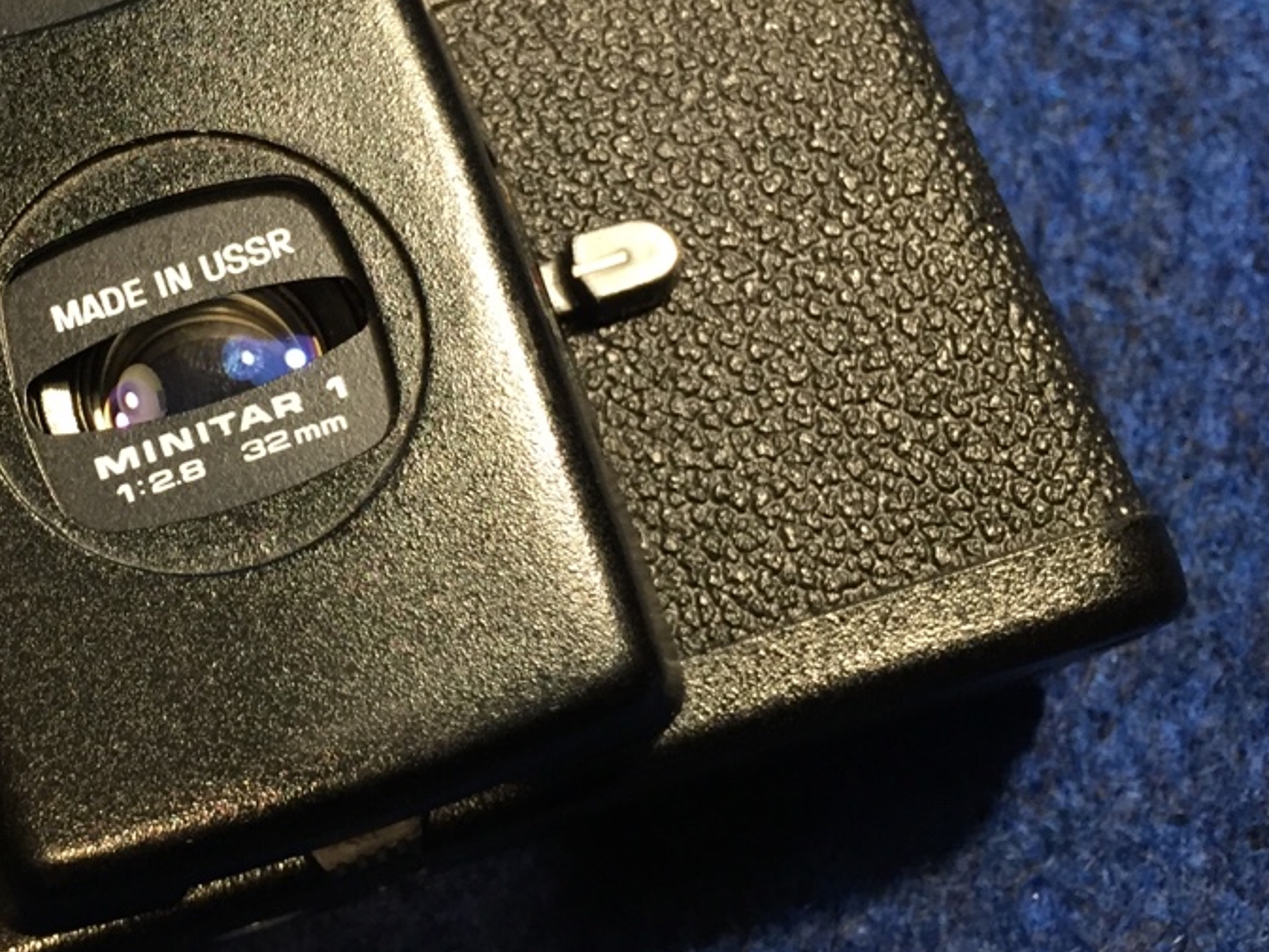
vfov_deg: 26.0
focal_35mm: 56
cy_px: 329
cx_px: 187
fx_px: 2053
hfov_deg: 33.0
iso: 100
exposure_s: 1/30
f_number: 2.2
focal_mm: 4.15
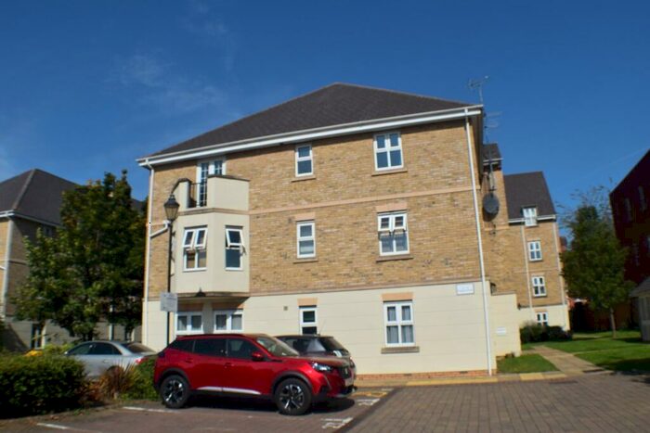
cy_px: 216
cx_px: 325
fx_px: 650
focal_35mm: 36
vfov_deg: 36.9
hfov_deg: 53.1
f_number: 11
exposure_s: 1/500
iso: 200
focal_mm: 24
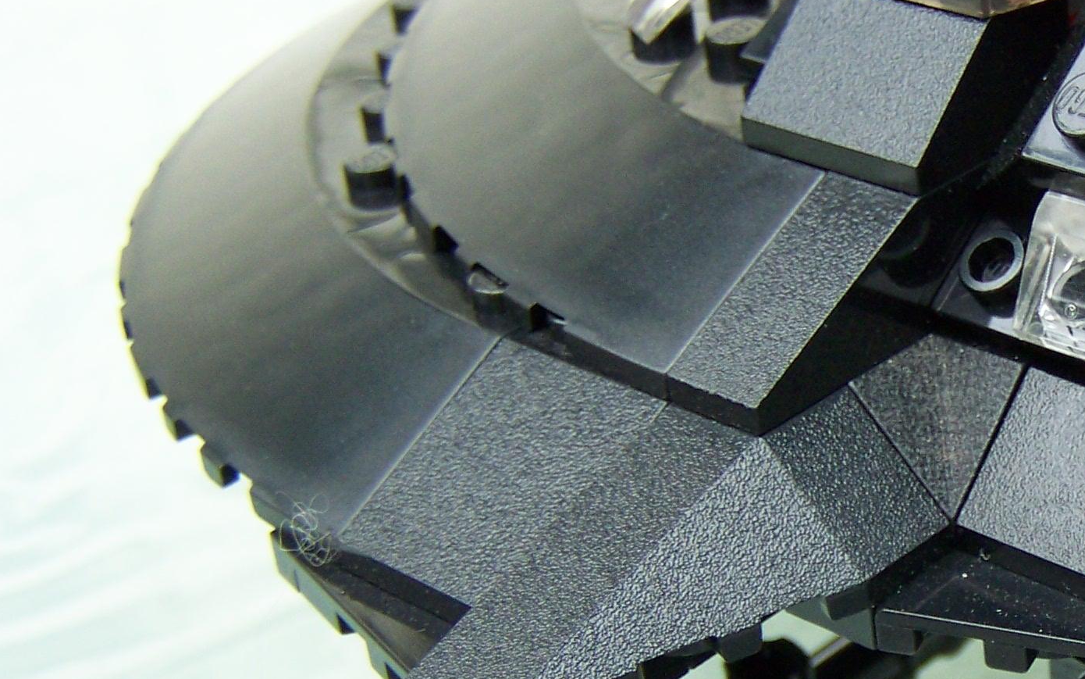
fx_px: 2632
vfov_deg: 14.6
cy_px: 495
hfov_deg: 22.2
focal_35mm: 89
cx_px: 1146
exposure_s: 1/60
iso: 100
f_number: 2.8
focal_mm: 6.3
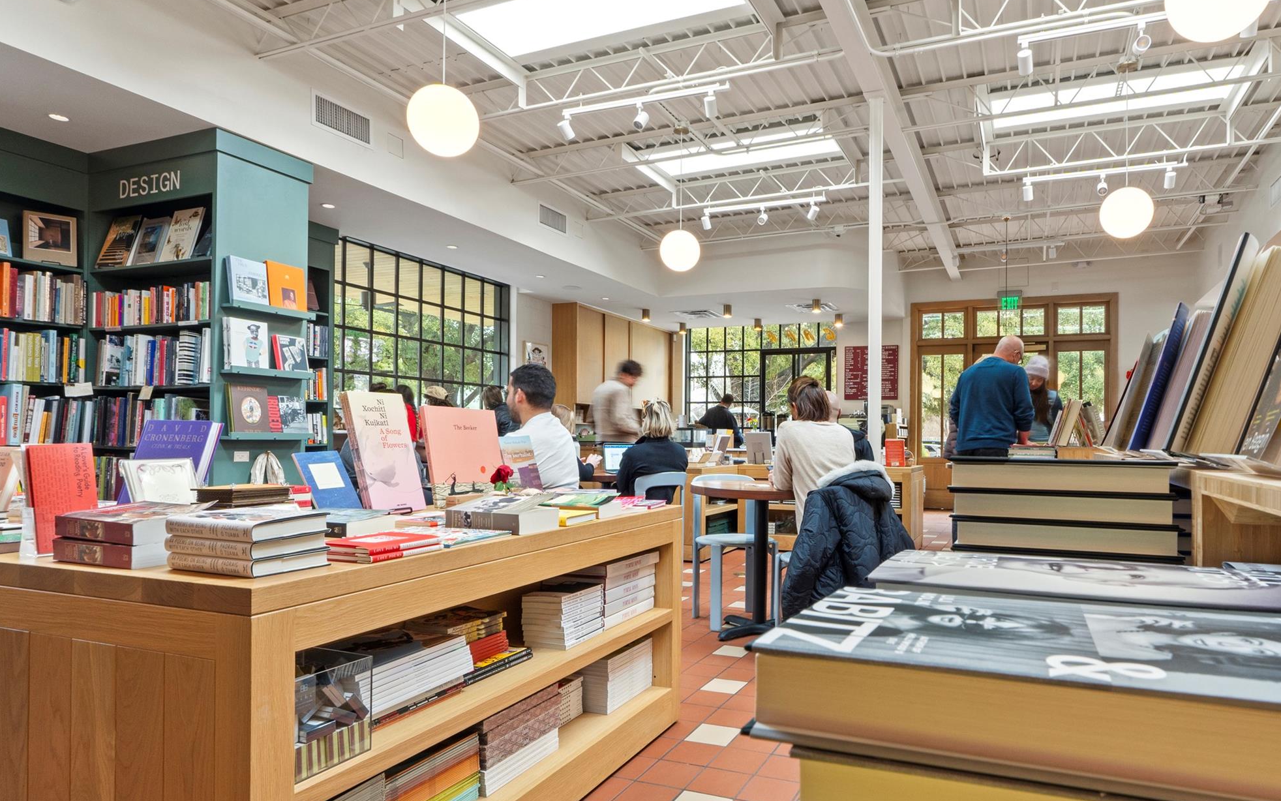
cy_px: 373
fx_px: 612
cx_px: 654
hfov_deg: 92.6
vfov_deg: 66.3
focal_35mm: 18
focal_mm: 11
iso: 250
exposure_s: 2
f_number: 11
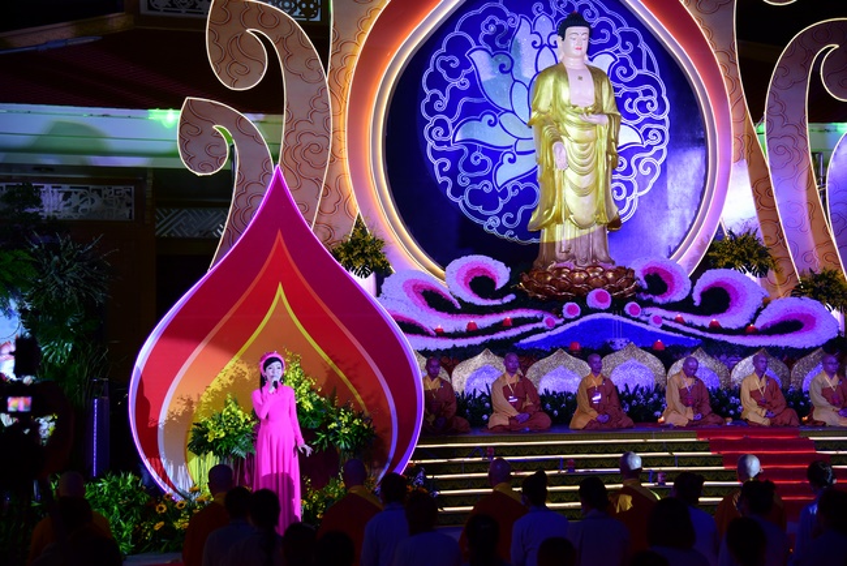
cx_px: 424
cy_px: 283
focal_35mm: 62
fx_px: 1459
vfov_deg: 21.9
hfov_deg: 32.4
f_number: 4
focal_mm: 62
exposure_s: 1/125
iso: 1250
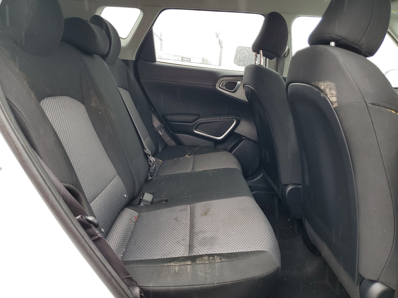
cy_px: 149
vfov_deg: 53.1
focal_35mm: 26
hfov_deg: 67.3
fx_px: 299
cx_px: 199
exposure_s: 1/120
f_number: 1.5
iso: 66
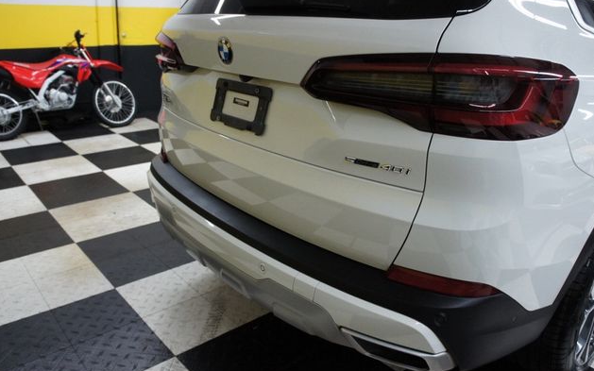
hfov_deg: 66.5
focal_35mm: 28
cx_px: 298
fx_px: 453
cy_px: 177
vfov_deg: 44.5
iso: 1600
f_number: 3.5
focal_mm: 18
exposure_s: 1/160
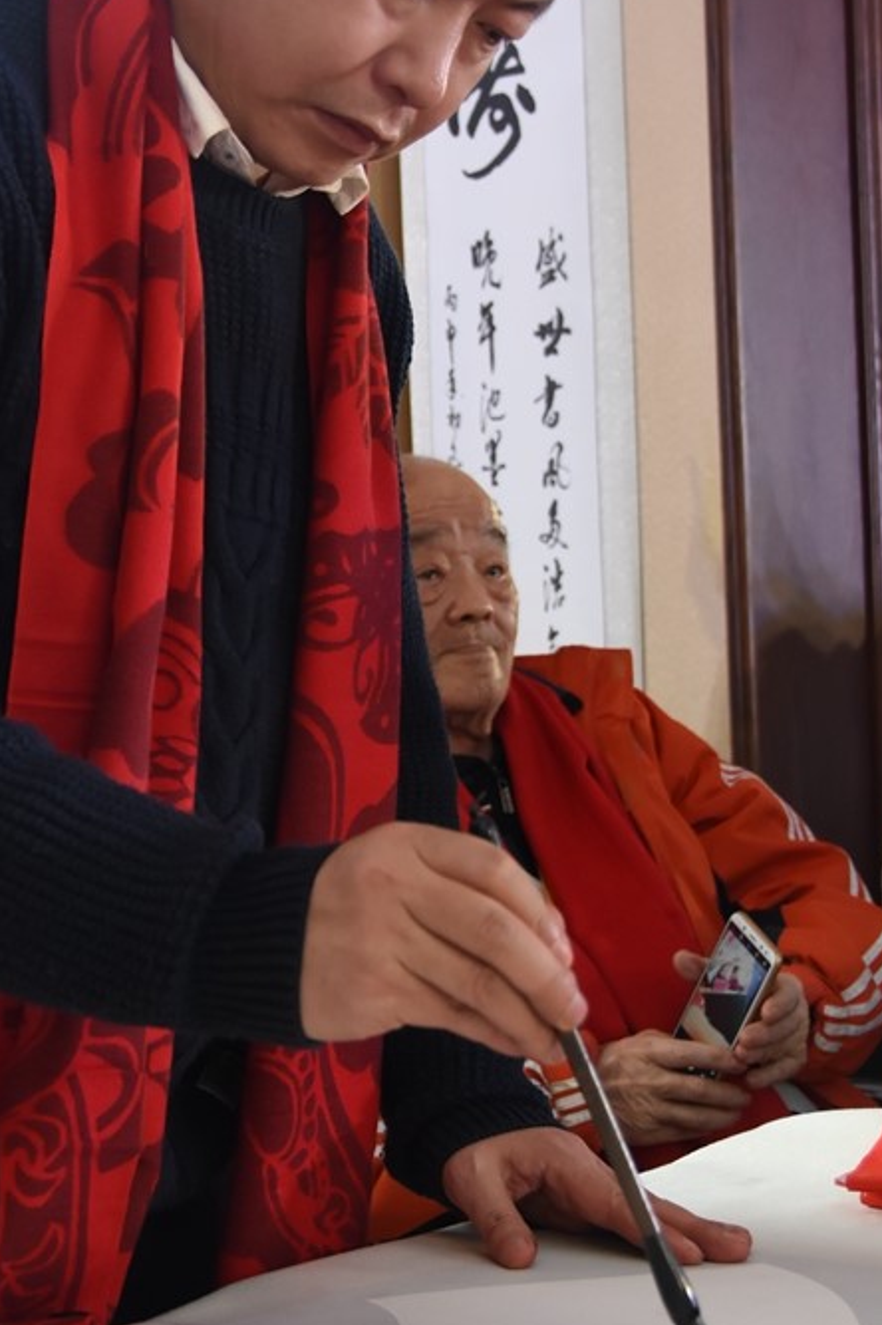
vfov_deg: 27.7
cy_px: 719
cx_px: 238
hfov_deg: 18.6
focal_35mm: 73
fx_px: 2682
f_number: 4
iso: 800
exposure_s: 1/80
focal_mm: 27
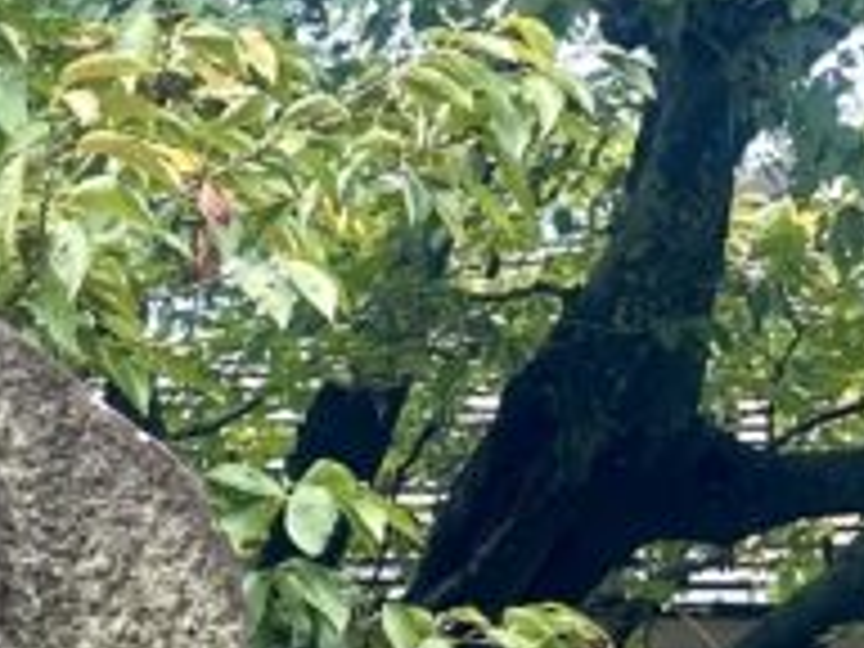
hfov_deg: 12.3
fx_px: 3994
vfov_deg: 8.4
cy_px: 1593
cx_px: 194
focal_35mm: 160
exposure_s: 1/469
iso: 80
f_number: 1.78
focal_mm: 6.86
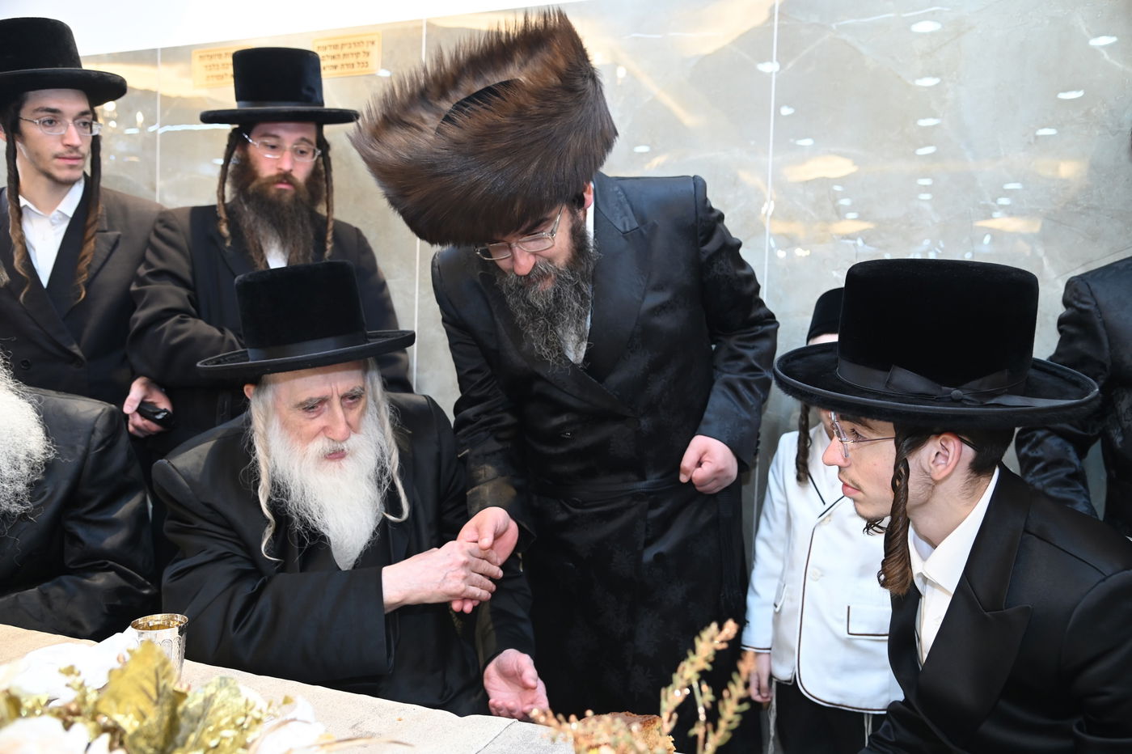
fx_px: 943
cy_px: 377
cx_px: 566
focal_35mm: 30
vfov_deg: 43.6
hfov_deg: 62.0
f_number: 4.5
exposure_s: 1/125
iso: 1250
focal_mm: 30
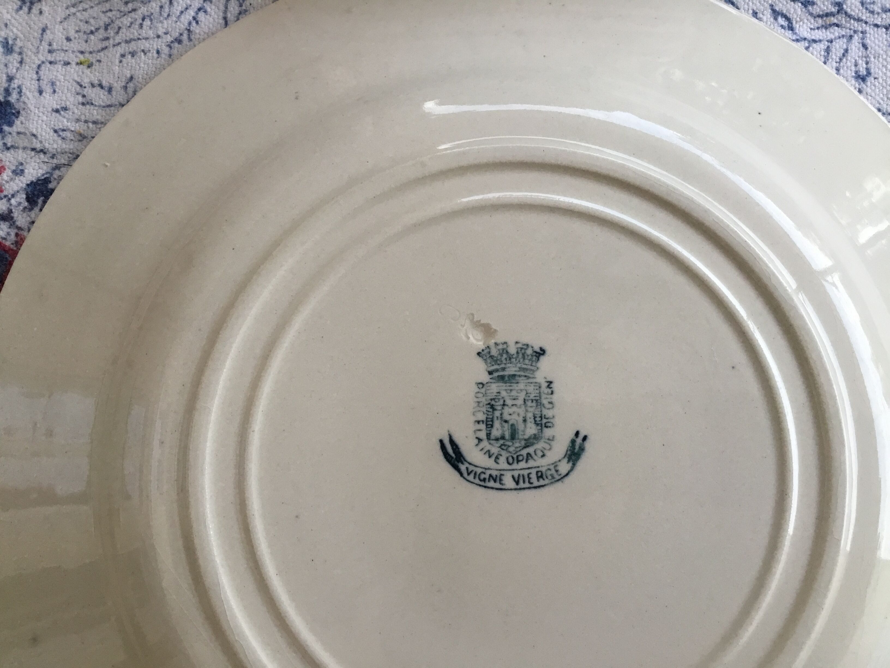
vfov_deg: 45.4
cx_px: 445
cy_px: 334
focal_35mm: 31
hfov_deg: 58.4
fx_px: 797
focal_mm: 3.3
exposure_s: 1/33
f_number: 2.4
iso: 40
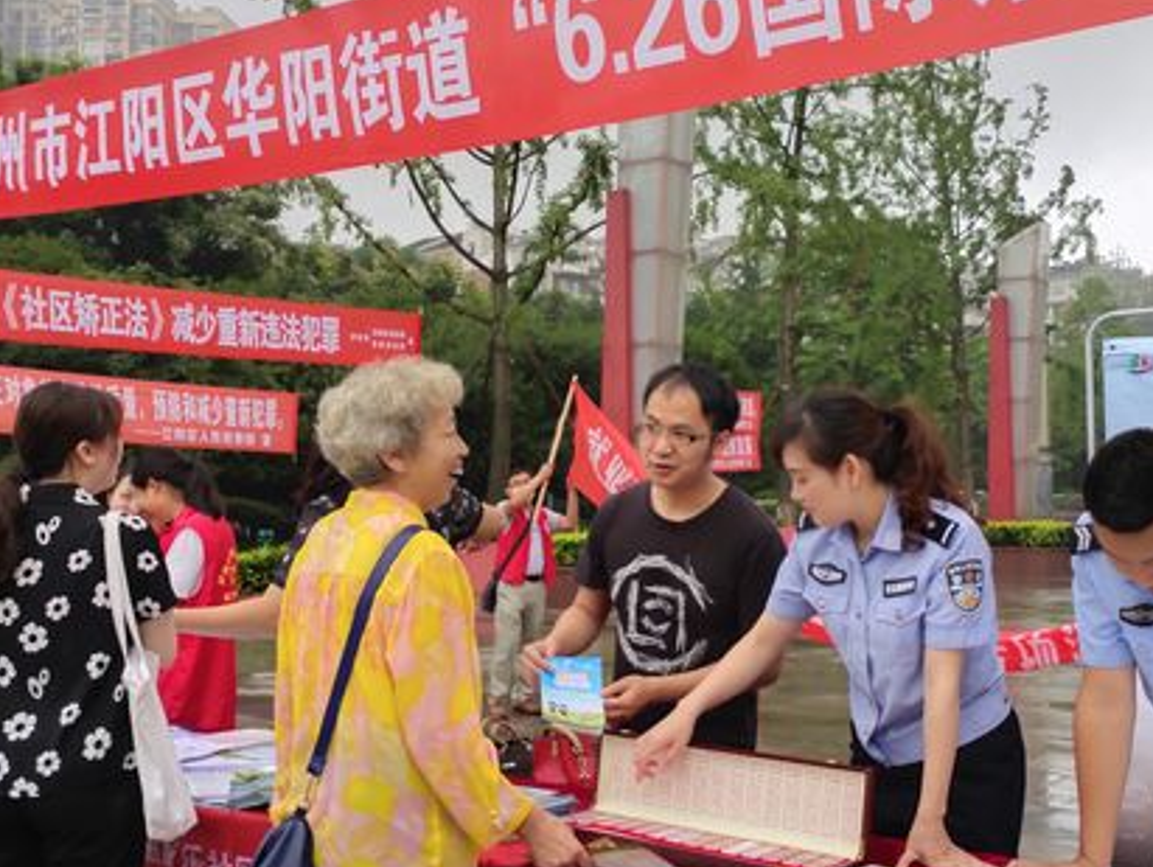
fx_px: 1400
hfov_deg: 44.6
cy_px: 426
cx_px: 668
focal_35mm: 42
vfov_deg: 34.4
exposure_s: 1/737
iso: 50
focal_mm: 4.05
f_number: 1.78
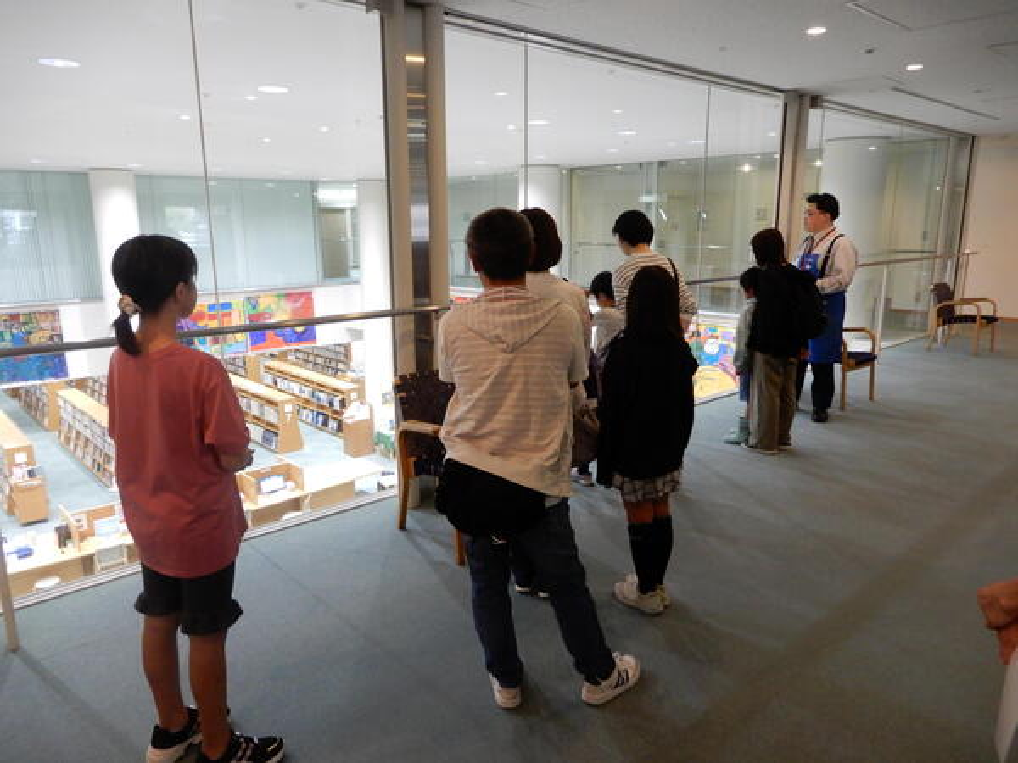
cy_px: 382
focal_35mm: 24
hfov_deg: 71.6
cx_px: 509
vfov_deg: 56.8
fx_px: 706
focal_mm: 4.3
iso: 400
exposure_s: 1/25
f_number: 3.4
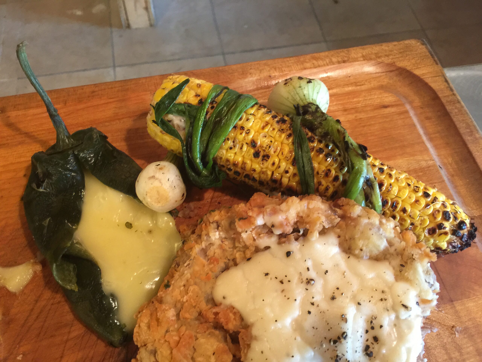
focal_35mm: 29
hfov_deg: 61.7
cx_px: 241
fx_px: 404
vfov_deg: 48.2
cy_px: 181
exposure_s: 1/10
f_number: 2.2
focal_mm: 4.15
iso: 125
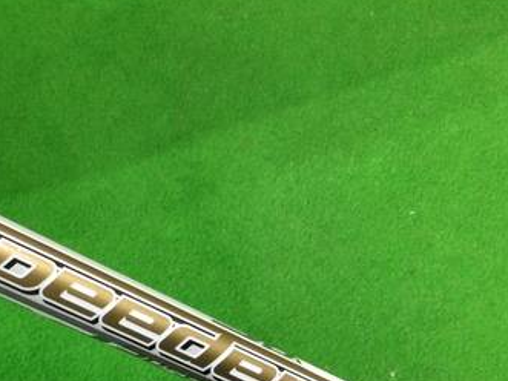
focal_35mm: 60
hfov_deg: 31.9
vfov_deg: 23.7
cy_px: 352
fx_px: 880
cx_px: 166
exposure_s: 1/30
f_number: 2.4
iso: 100
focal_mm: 3.3
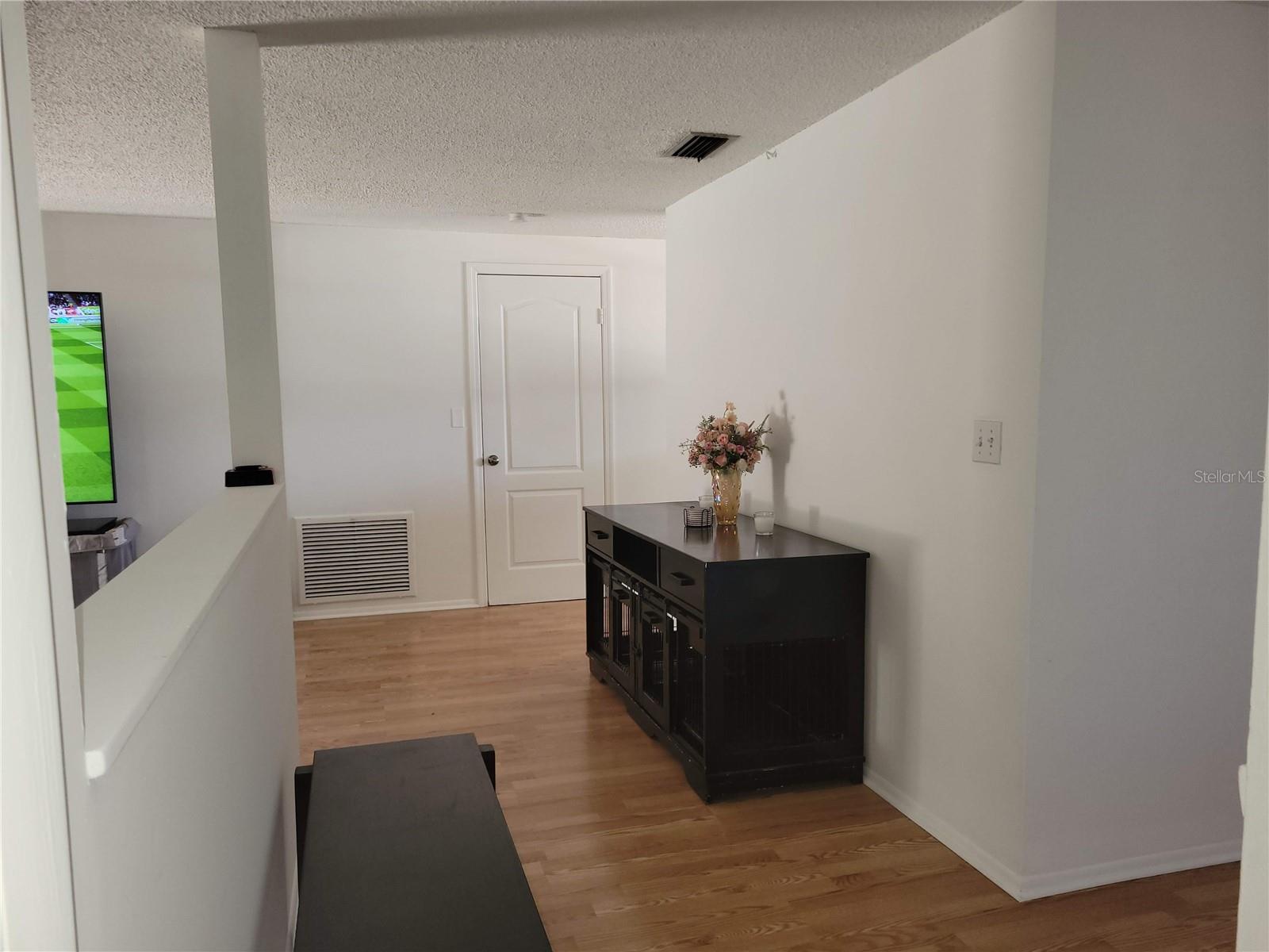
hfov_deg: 67.3
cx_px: 634
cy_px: 476
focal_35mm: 26
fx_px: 953
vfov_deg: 53.1
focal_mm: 5.4
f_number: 1.8
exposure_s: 1/24
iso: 100
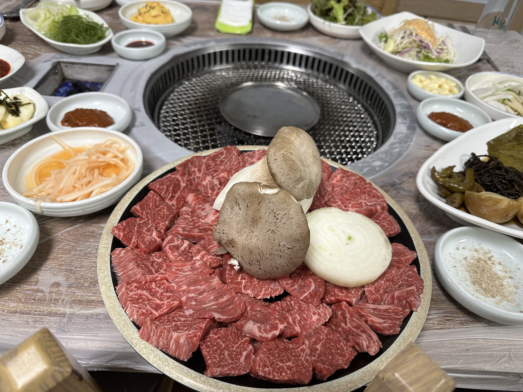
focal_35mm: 24
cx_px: 262
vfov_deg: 56.8
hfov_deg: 71.6
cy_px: 196
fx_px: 363
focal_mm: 6.86
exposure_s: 1/120
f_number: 1.78
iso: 160
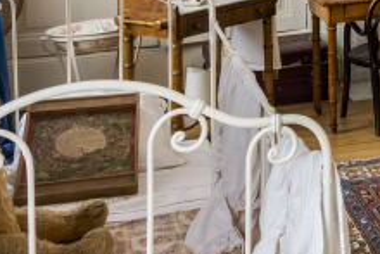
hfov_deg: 20.3
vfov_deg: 14.7
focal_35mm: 86
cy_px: -132
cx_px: 570
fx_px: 908
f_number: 10
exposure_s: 1/2
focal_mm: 18
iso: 250
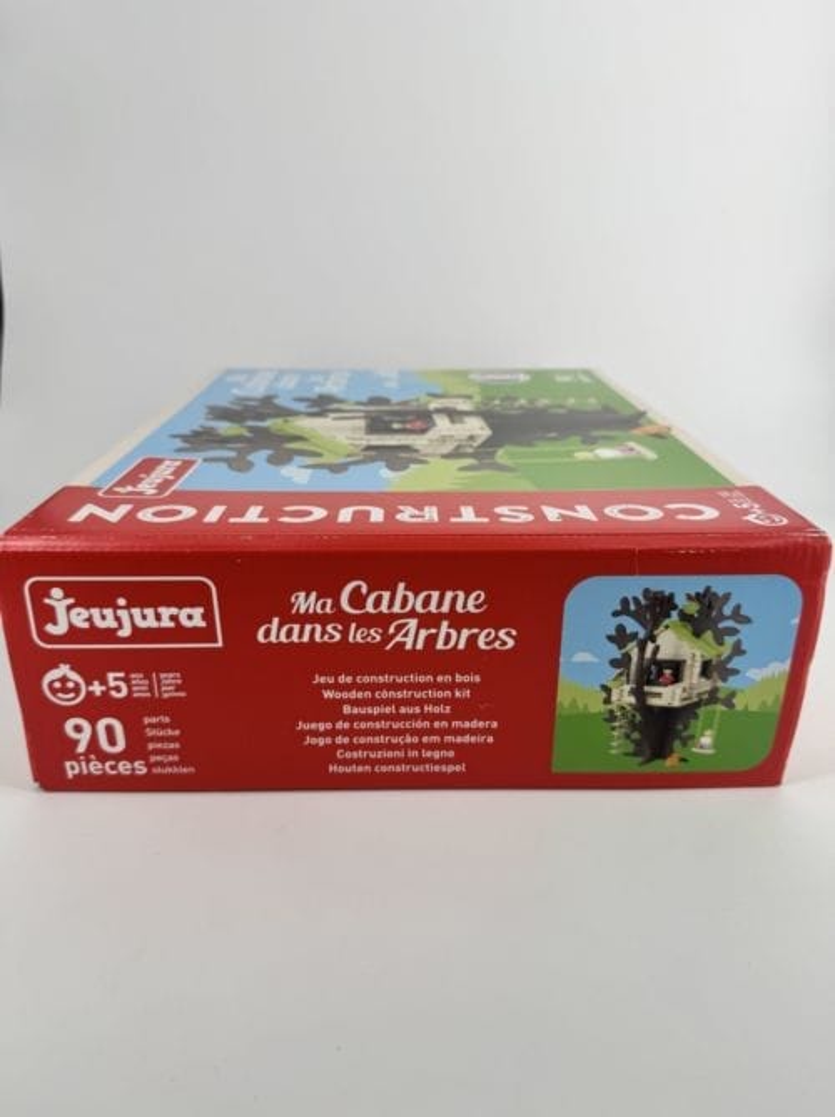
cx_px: 418
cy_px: 558
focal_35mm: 24
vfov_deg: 71.7
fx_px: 774
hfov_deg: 56.7
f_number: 1.78
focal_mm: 6.76
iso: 80
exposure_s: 1/832
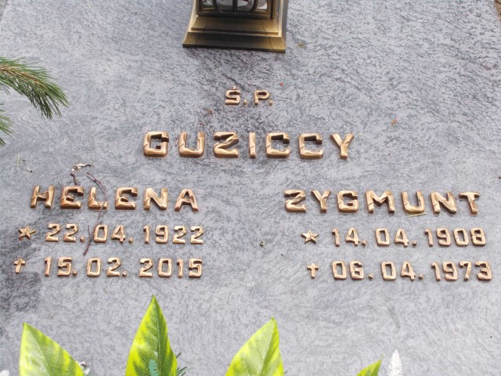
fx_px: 955
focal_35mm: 66
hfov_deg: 29.4
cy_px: 188
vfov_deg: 22.3
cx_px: 250
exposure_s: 1/160
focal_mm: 11.8
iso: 80
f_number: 5.3
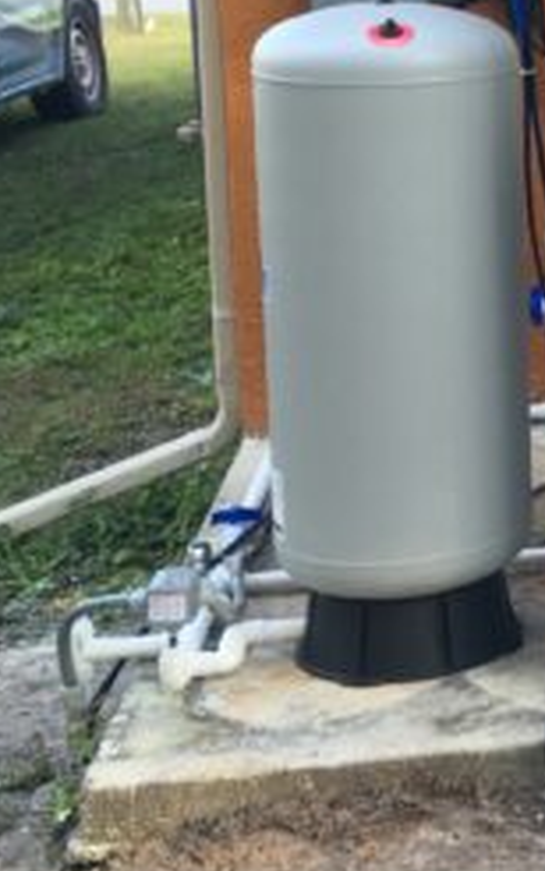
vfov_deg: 21.3
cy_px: 124
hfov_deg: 11.4
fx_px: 2279
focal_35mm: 96
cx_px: 1281
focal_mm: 4.15
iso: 25
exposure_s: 1/60
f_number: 2.2
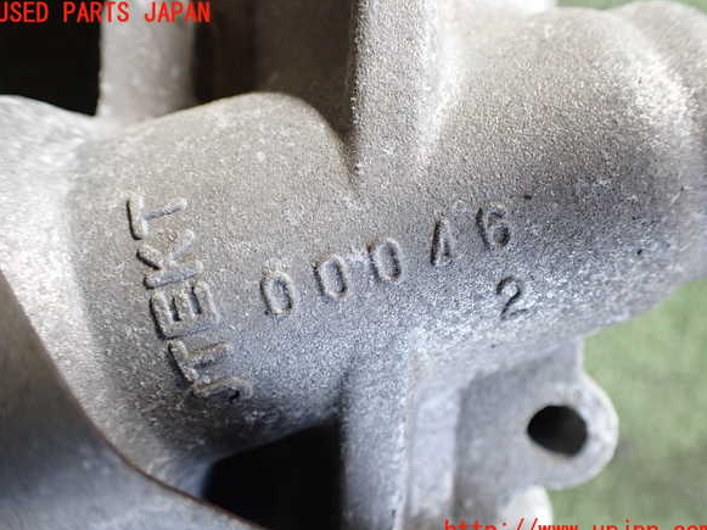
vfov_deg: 45.4
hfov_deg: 58.4
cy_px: 273
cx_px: 354
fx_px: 633
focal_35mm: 31
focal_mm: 5.4
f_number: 2.3
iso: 320
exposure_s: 1/125
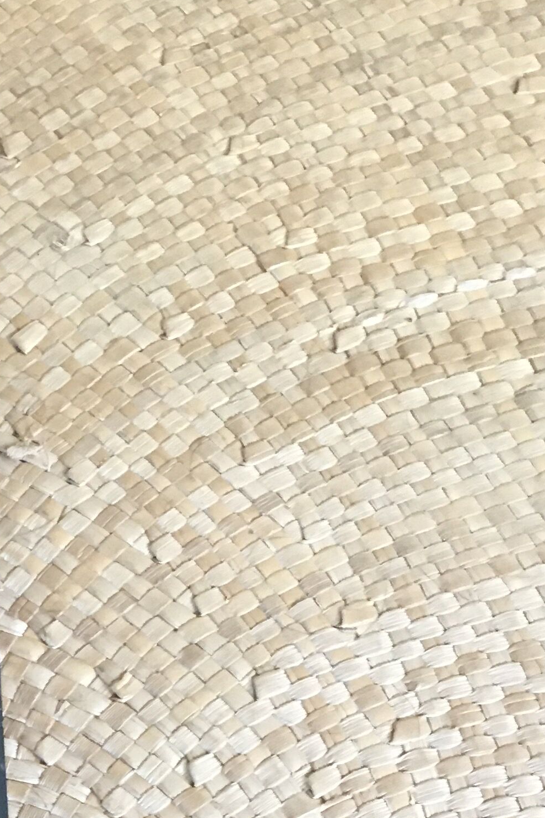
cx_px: -171
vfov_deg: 22.3
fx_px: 1862
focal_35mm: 82
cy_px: 1045
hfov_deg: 15.8
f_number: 2.2
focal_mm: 4.15
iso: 200
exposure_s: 1/20
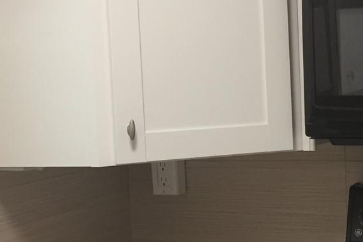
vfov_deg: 16.2
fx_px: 847
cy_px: 138
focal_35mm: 84
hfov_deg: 24.1
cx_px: 234
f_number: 2.2
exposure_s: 1/30
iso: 80
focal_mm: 4.15
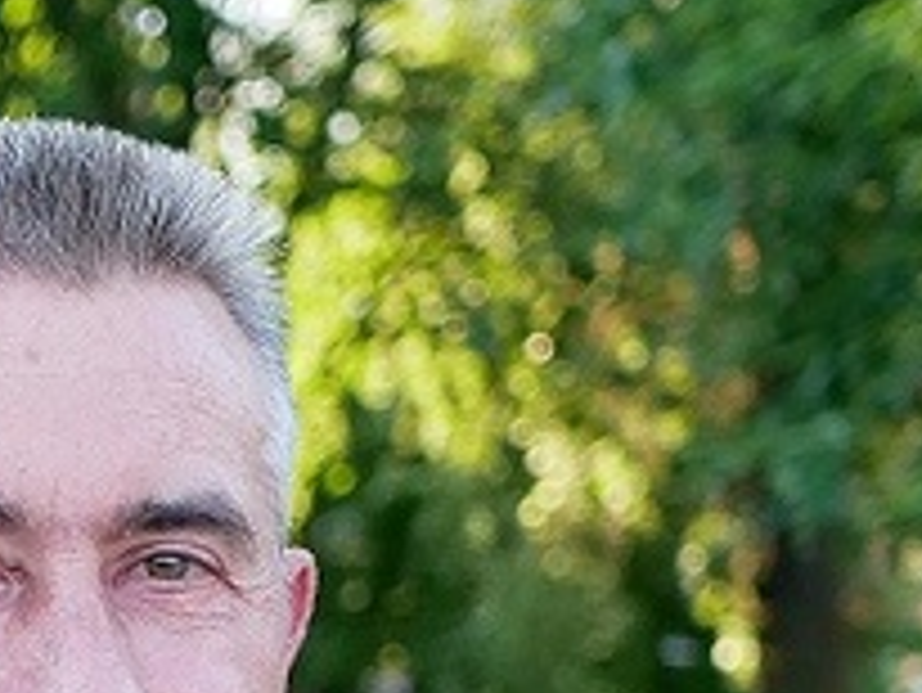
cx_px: -290
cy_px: 817
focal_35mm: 233
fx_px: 6210
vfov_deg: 6.3
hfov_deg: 8.4
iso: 400
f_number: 2.8
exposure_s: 1/500
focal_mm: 25
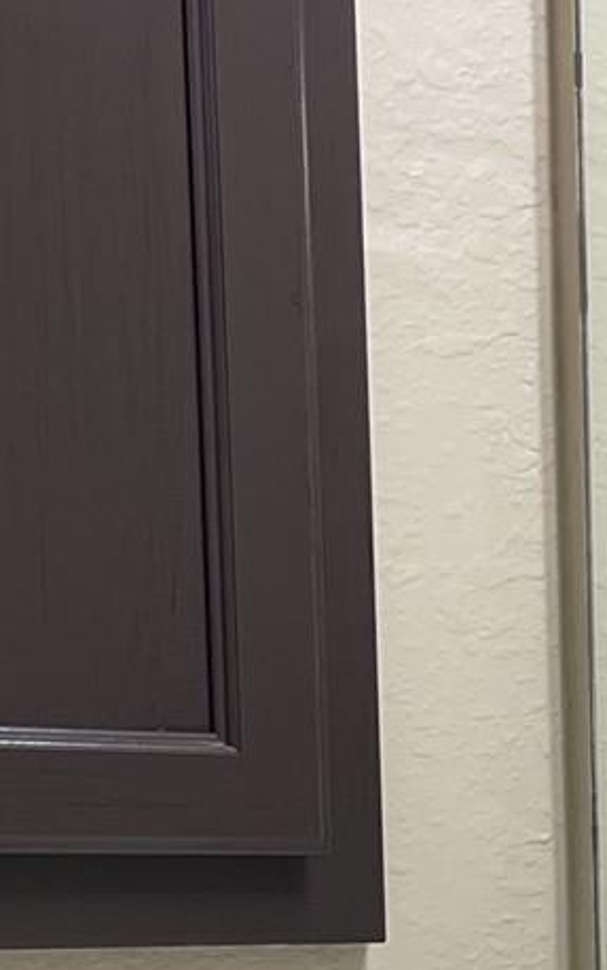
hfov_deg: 9.5
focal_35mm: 123
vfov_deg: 16.1
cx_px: 1438
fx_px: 3255
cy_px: 1249
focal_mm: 5.1
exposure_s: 1/120
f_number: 1.6
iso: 100
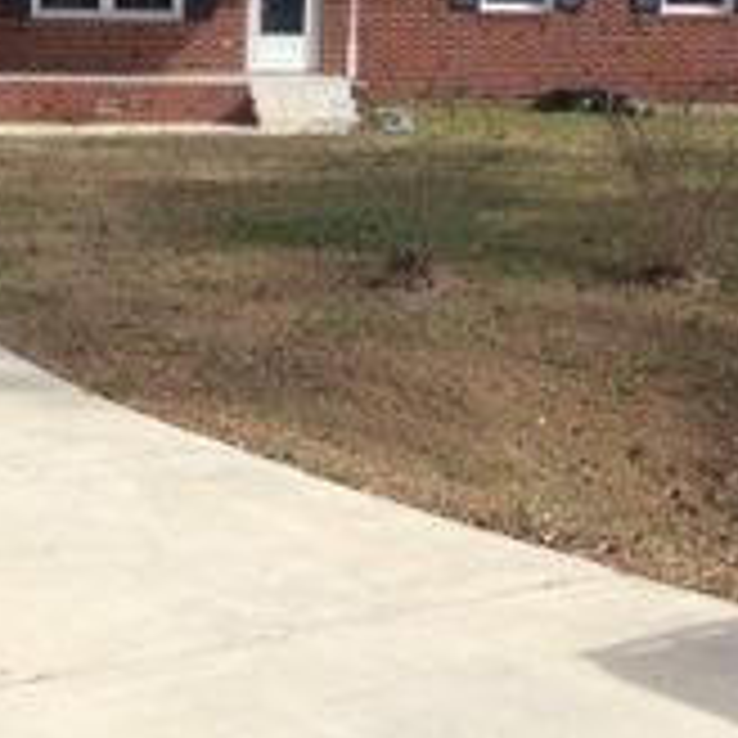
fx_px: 2074
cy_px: 254
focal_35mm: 86
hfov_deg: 20.0
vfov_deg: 20.1
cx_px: 153
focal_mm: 3.3
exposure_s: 1/853
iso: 32
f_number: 2.4
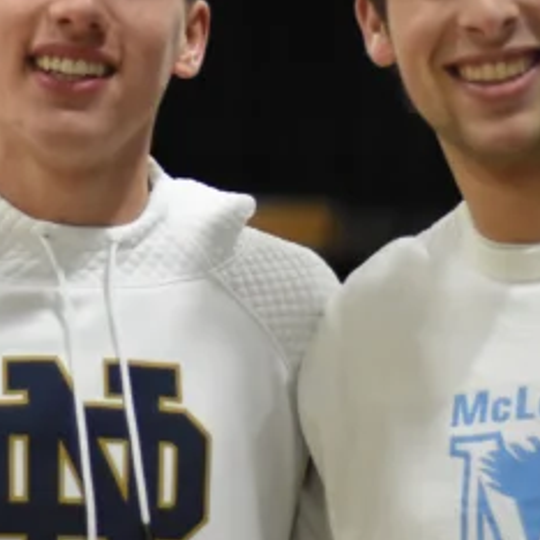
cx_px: 215
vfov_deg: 8.4
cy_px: 130
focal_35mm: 207
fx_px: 3653
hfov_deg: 8.5
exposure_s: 1/500
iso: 1600
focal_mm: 50
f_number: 1.8
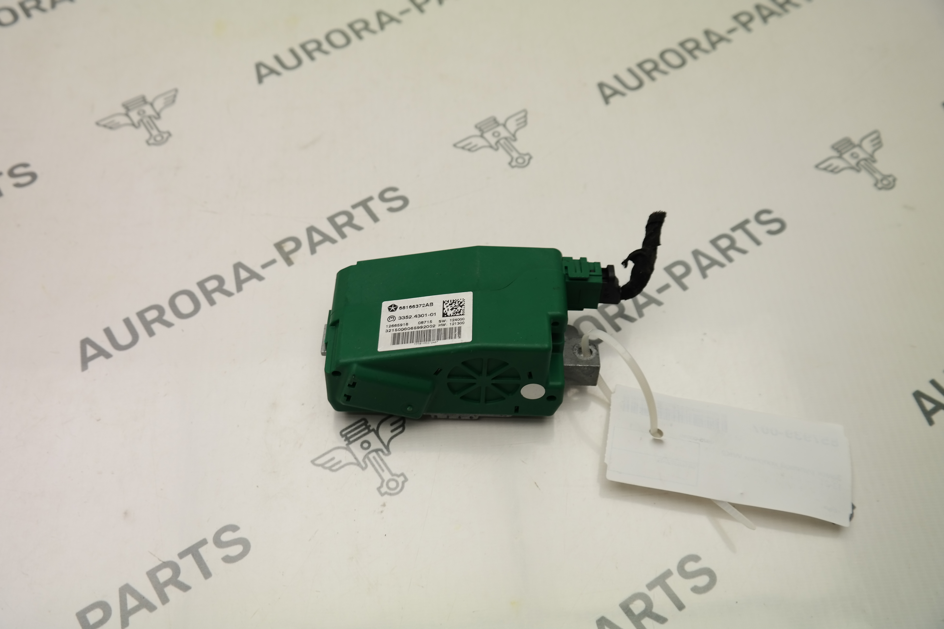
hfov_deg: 50.7
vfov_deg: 35.1
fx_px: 996
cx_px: 472
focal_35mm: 38
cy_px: 314
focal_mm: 25
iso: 100
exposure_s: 1/125
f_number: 4
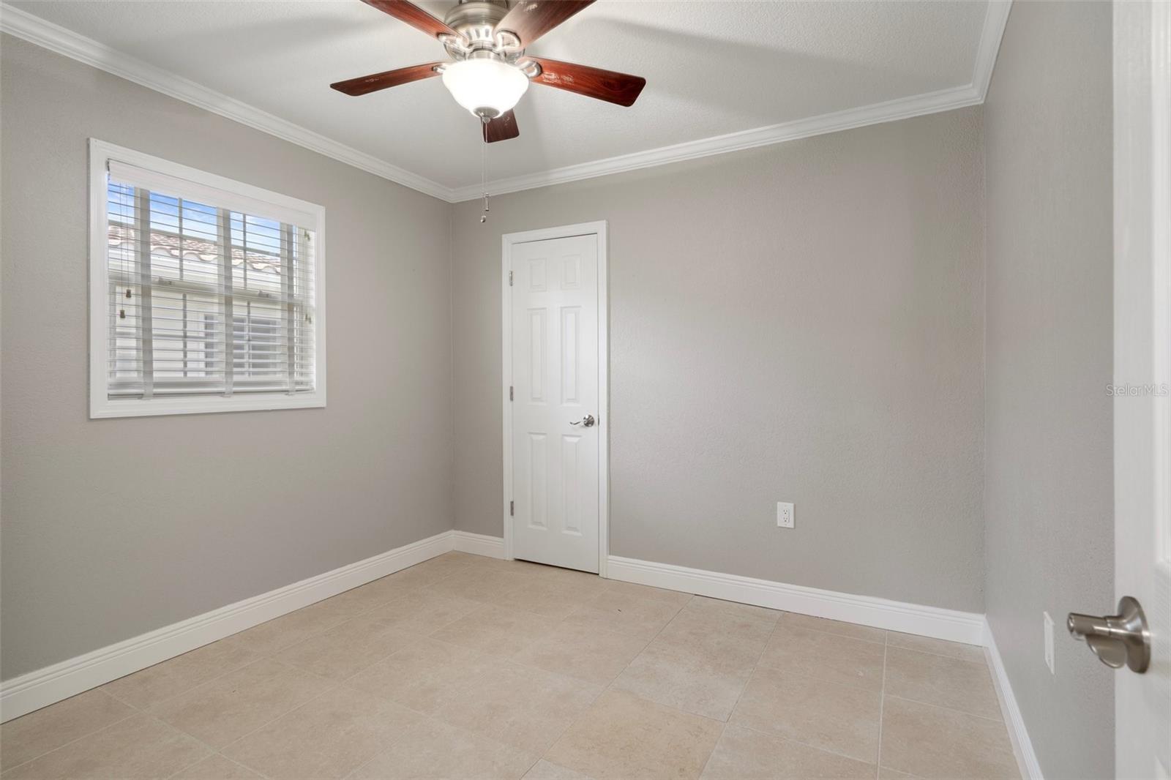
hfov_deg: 93.3
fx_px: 553
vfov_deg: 70.4
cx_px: 586
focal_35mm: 17
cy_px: 390
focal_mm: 17
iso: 320
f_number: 9
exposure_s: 1.3
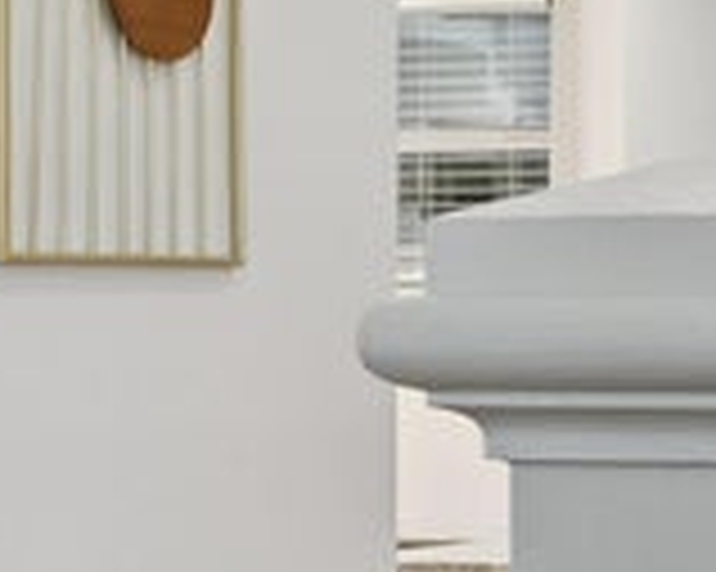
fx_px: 2647
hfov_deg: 12.7
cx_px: 1590
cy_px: 261
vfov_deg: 12.3
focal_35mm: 125
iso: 100
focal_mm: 22
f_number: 11
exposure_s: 1/8
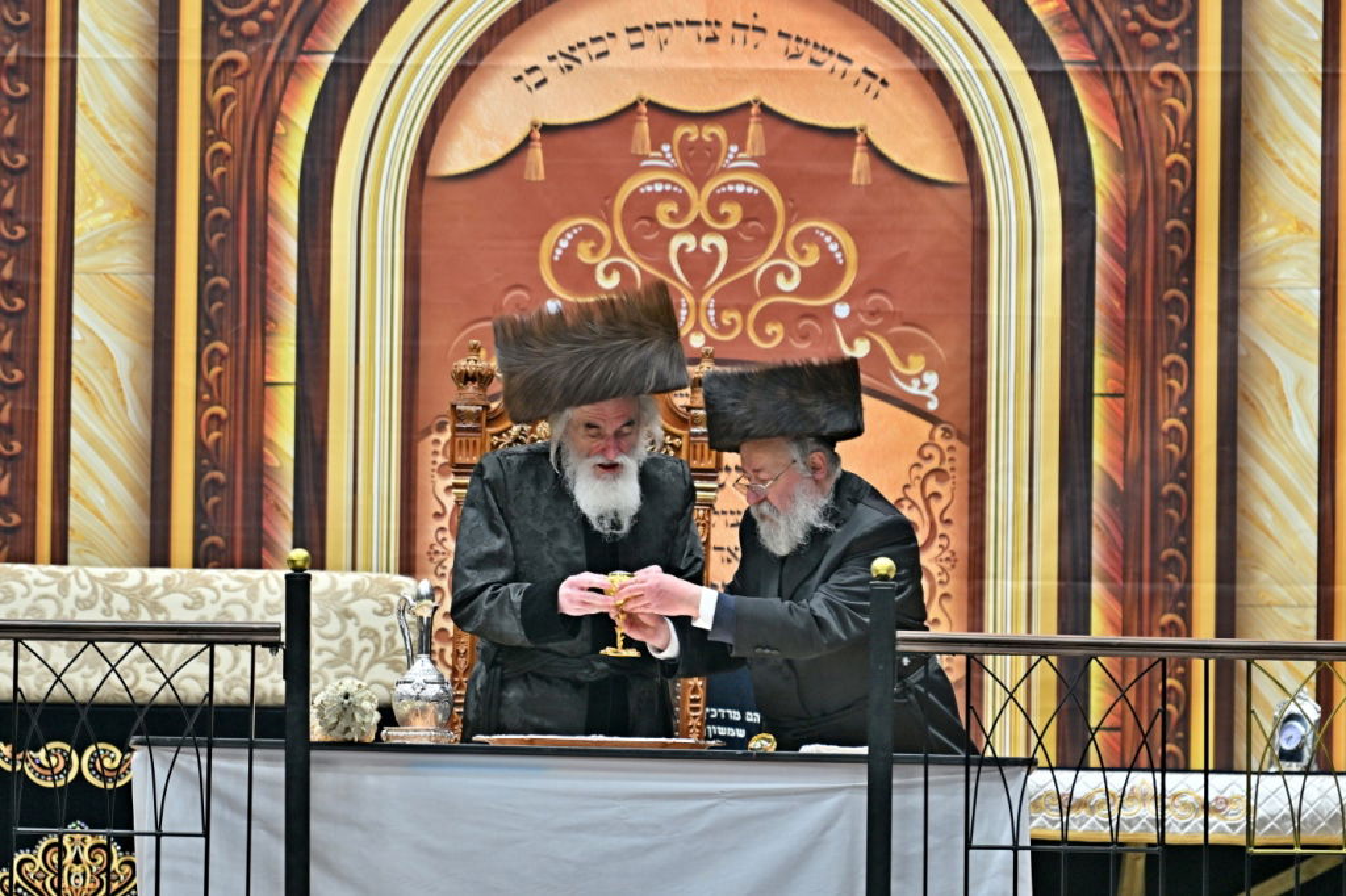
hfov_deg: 6.9
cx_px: 673
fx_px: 11212
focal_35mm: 300
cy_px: 448
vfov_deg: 4.6
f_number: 2.8
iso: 200
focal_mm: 200
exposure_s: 1/320
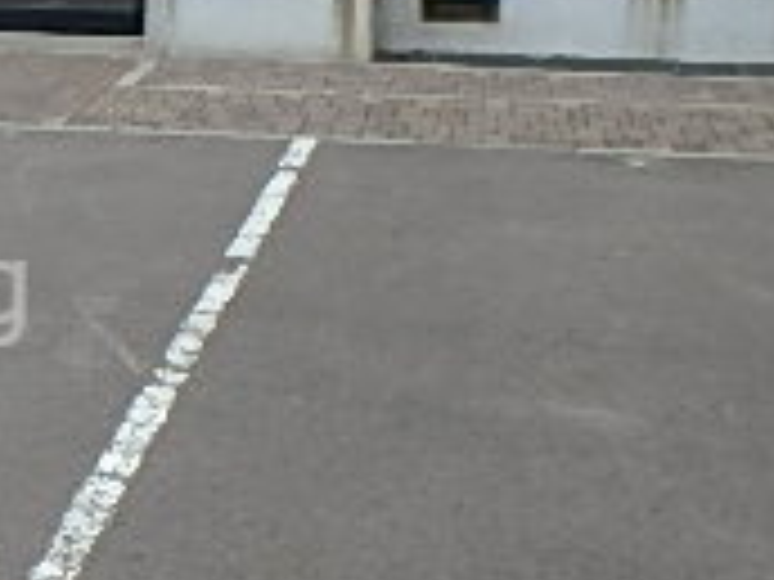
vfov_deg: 18.9
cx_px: -256
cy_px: 292
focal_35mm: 78
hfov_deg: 22.2
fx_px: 1744
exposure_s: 1/250
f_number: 3.5
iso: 125
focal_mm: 3.7
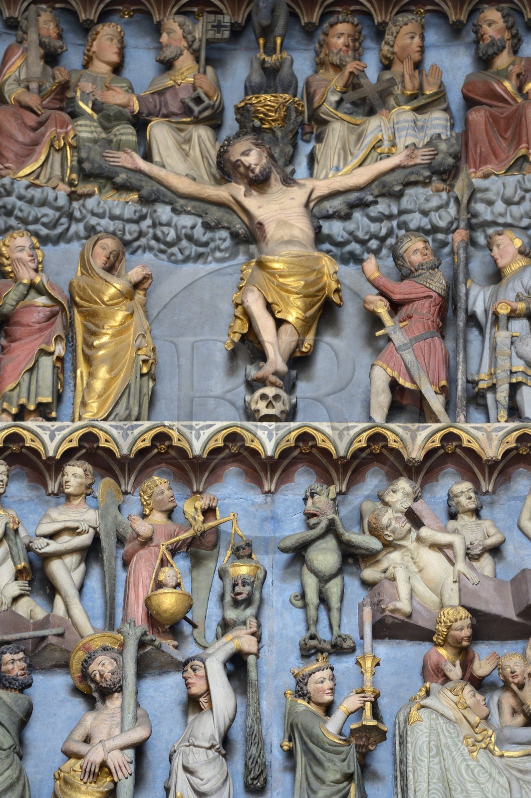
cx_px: 266
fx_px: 4432
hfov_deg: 6.9
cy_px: 399
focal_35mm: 200
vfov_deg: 10.3
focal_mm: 200
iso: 800
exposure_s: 1/200
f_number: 4.5
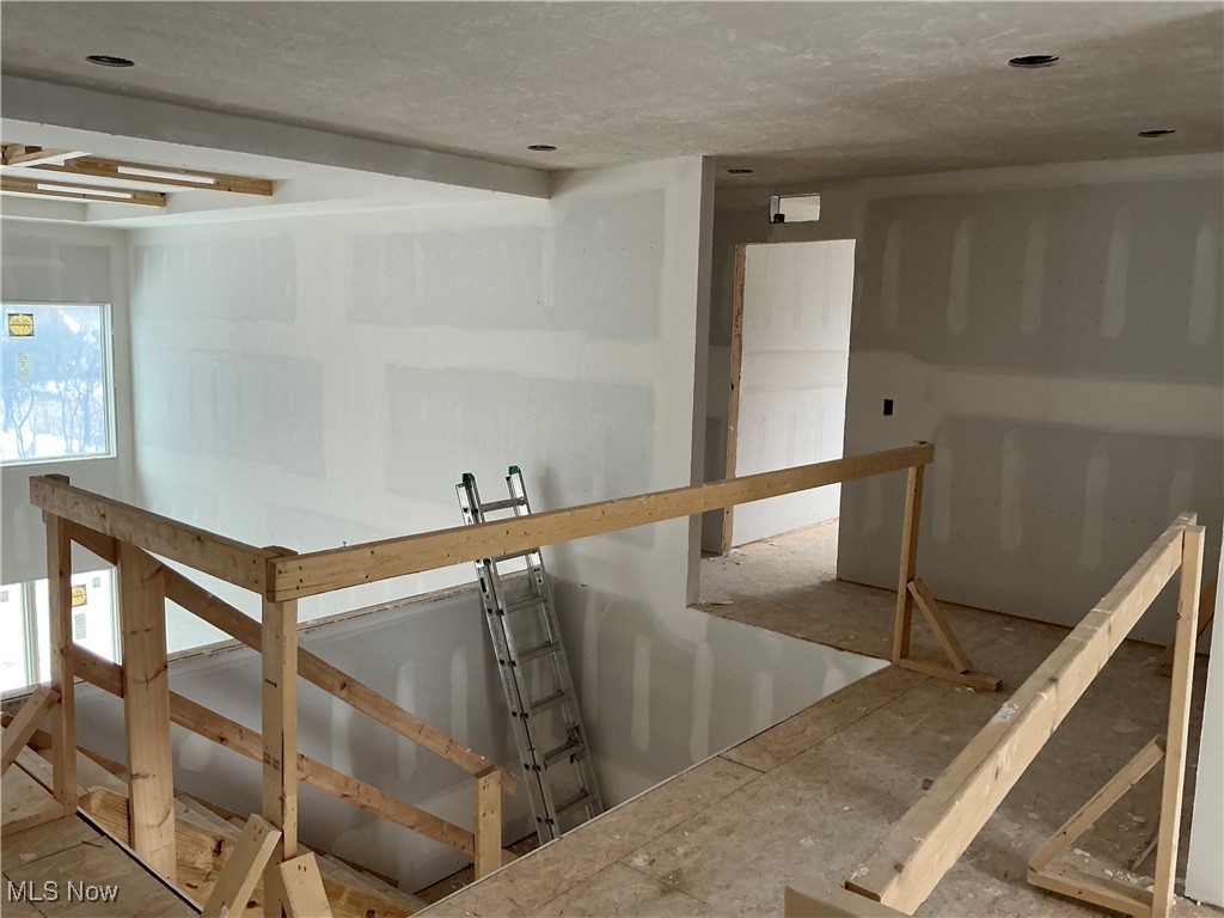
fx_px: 990
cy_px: 459
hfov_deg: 63.4
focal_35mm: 28
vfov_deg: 49.7
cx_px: 612
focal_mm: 3
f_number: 1.8
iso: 80
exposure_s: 1/60
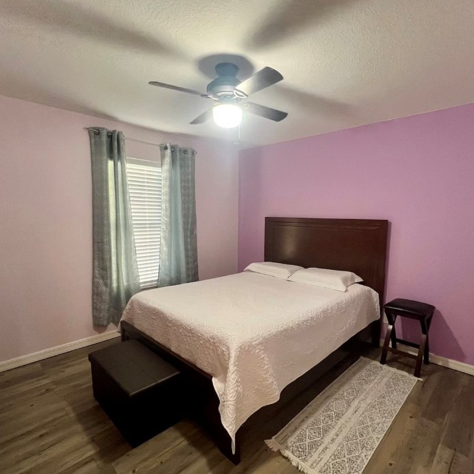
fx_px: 263
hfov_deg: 83.9
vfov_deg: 83.9
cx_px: 251
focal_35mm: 17
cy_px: 249
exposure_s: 1/60
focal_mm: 1.57
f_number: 1.8
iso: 400
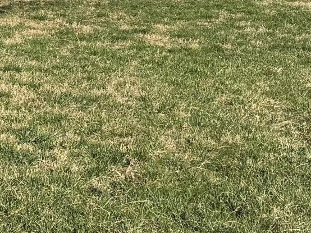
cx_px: 40
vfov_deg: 11.1
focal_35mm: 130
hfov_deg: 15.0
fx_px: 1167
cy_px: -67
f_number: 1.78
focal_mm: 6.76
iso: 80
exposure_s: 1/3597
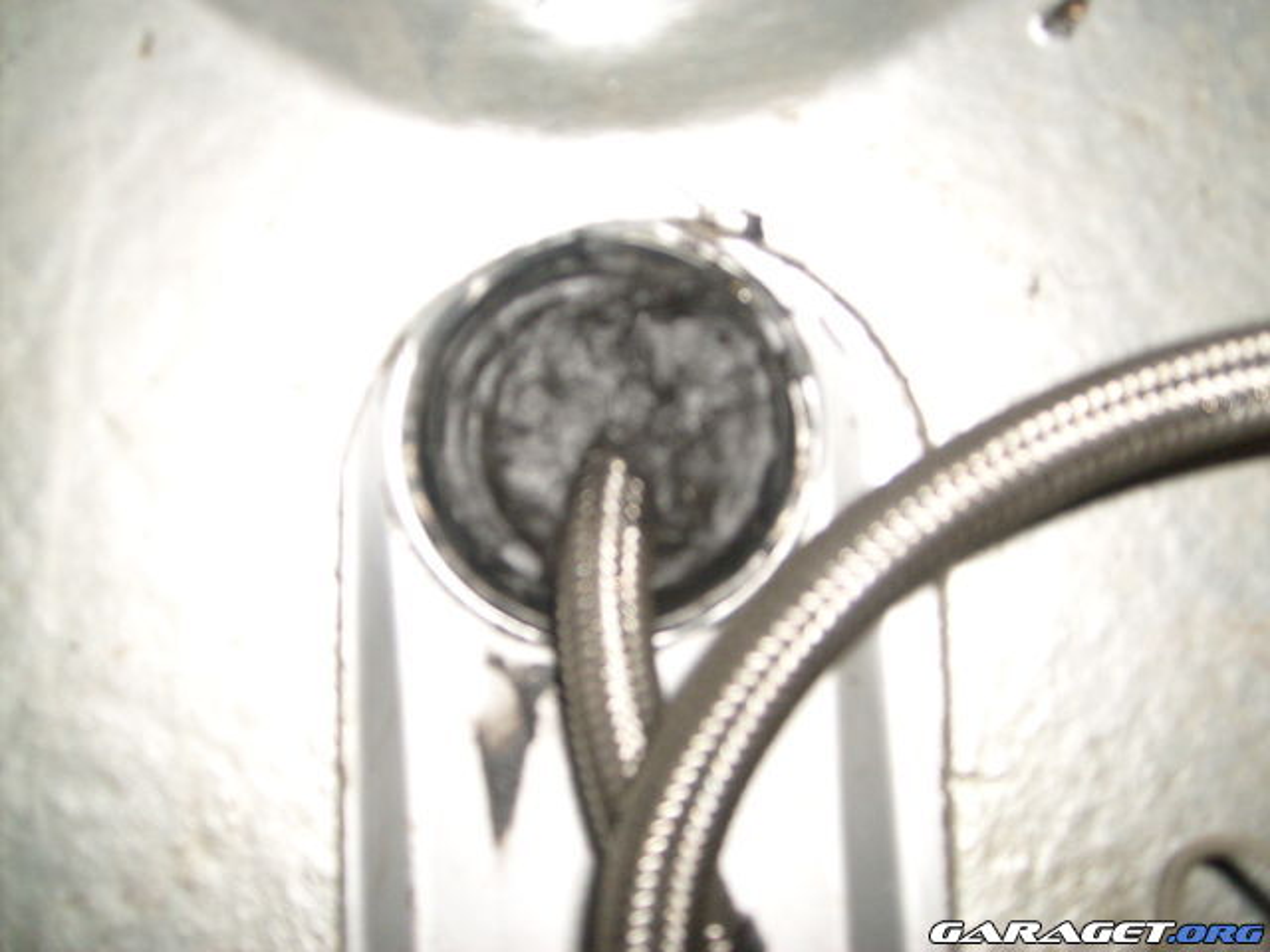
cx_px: 635
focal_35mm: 35
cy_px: 476
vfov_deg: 40.7
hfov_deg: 52.6
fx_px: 1284
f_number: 2.8
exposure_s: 1/45
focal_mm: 5.8
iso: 100
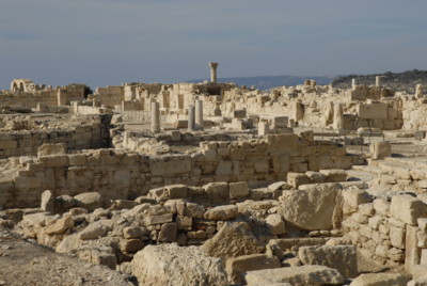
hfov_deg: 22.6
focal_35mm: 90
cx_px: 214
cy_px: 143
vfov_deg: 15.2
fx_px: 1069
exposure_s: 1/125
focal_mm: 60
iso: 100
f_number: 14
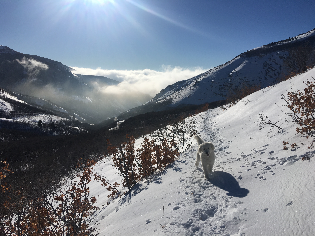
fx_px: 264
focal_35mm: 29
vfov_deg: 48.2
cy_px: 118
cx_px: 158
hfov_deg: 61.7
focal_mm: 4.15
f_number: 2.2
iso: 25
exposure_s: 1/7692
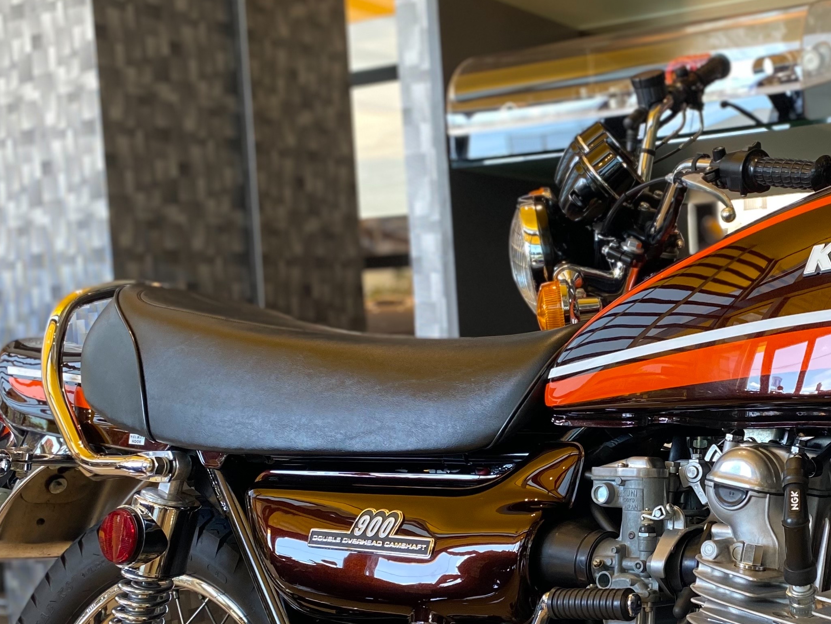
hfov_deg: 35.8
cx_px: 706
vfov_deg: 28.4
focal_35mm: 51
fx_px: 1224
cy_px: 401
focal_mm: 4.25
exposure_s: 1/60
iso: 100
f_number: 1.8
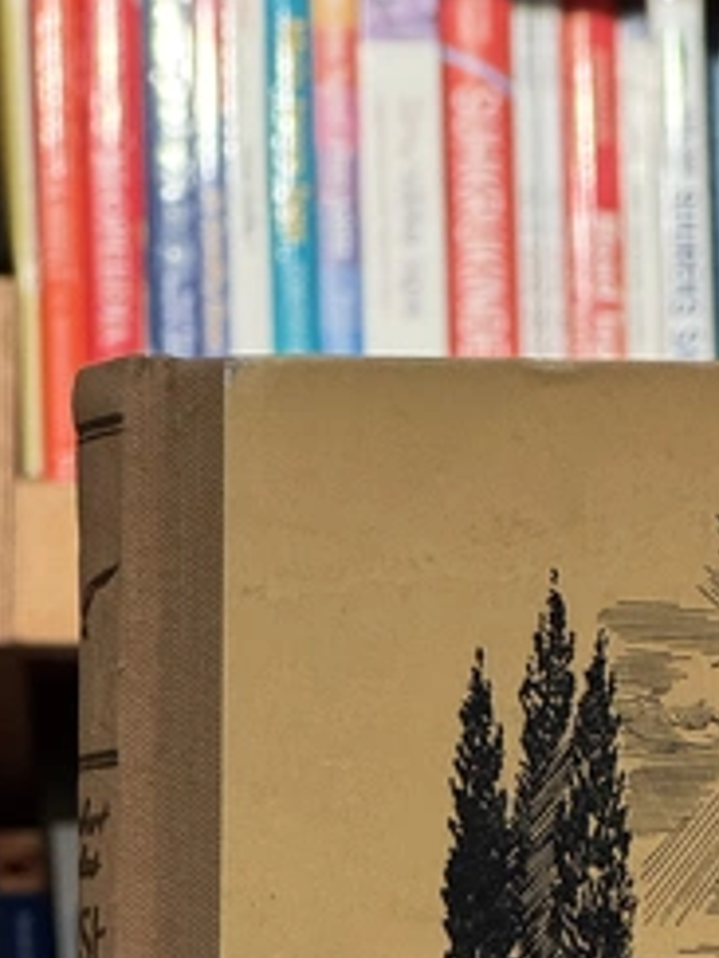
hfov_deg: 6.9
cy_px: 1192
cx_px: 658
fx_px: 5954
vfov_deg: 9.1
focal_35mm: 215
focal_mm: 9
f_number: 2.8
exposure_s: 1/99
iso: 200
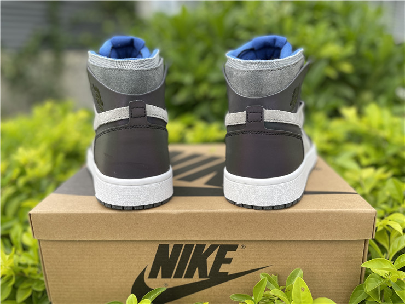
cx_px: 202
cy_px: 152
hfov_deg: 67.3
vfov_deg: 53.1
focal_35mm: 26
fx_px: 304
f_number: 1.6
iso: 32
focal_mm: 4.2
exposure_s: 1/493
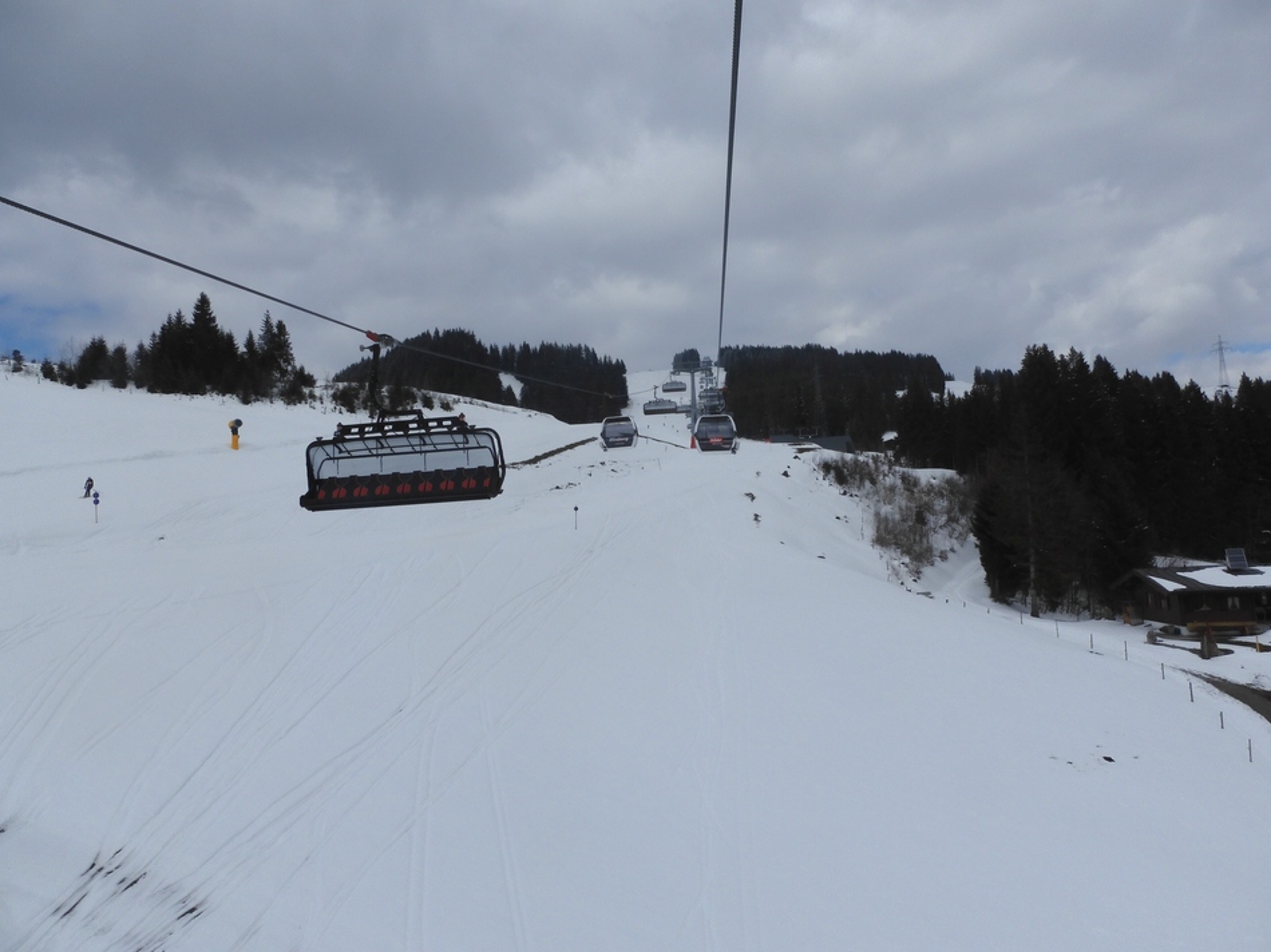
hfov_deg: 71.6
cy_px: 476
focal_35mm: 24
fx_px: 881
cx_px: 636
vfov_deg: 56.8
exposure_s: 1/1600
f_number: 5
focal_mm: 4.3
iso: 100
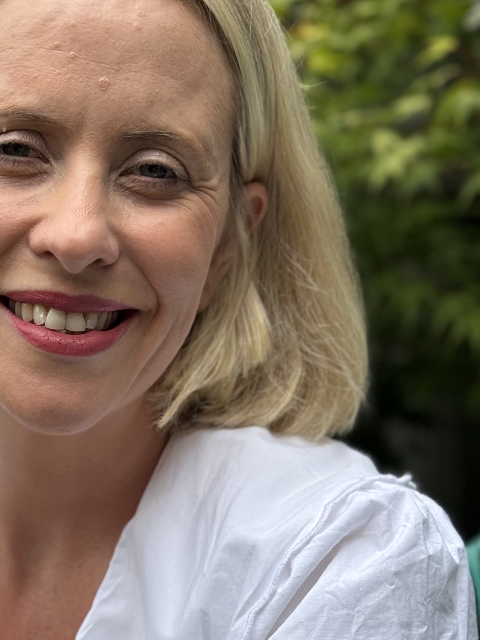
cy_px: 520
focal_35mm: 100
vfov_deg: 19.4
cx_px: 19
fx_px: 1848
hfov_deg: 14.6
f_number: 1.78
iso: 64
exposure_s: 1/2415
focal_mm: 6.76
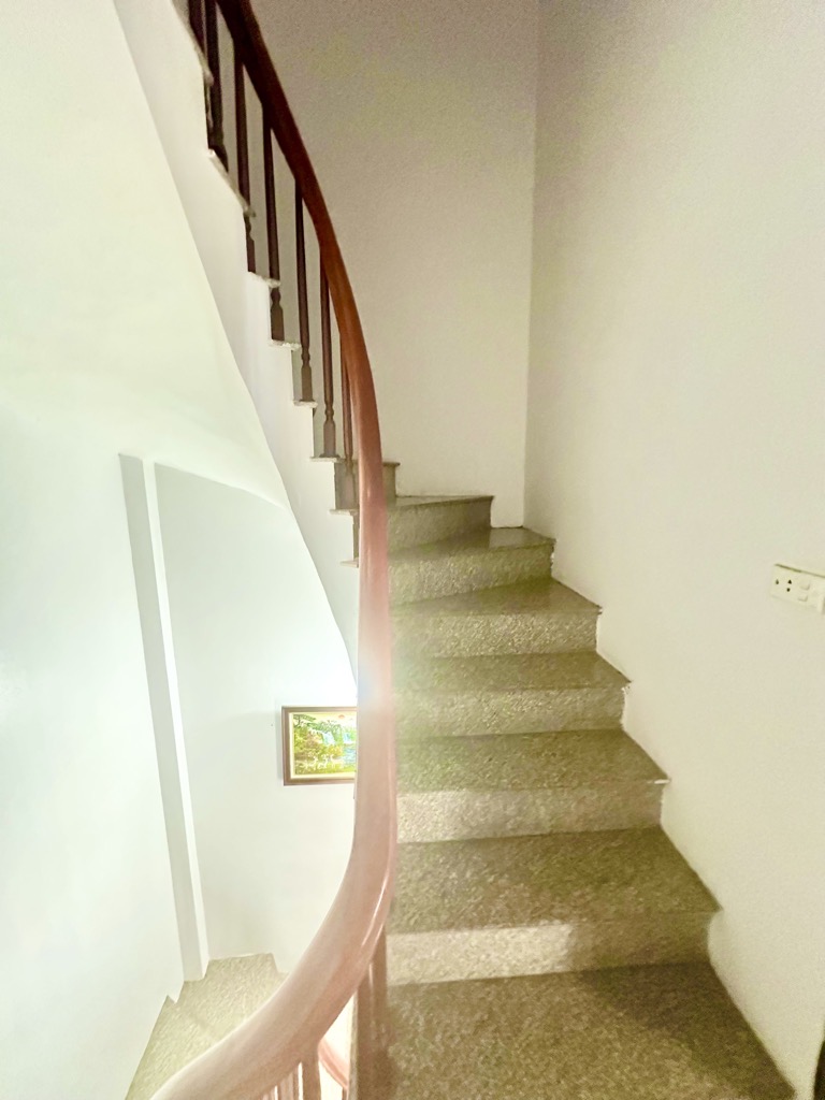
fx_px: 445
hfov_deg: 85.7
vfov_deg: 102.1
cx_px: 412
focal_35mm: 14
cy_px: 550
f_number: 2.2
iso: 1000
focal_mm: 2.22
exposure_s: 1/50
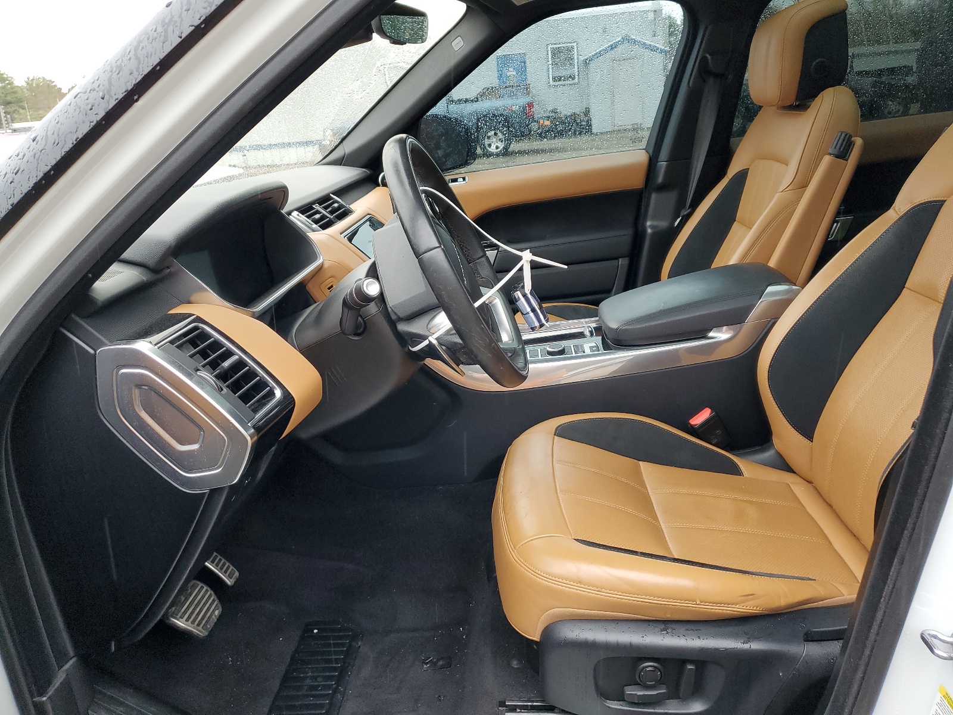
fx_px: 716
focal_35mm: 26
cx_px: 476
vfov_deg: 53.1
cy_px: 358
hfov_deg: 67.3
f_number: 1.5
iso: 98
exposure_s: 1/120
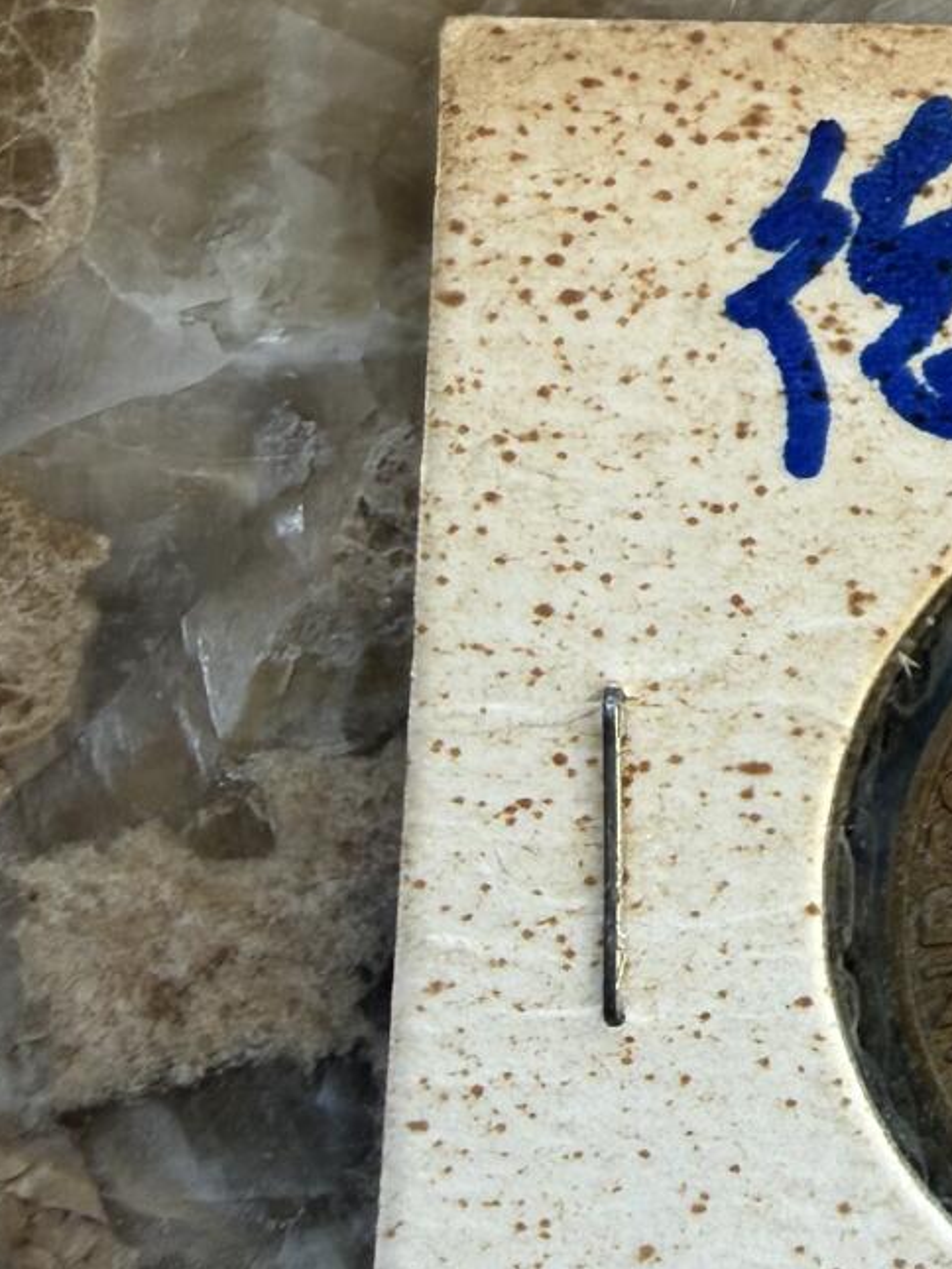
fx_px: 2456
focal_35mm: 67
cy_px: 557
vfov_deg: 28.9
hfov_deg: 19.8
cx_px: 1314
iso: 40
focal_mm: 2.22
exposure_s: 1/152
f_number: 2.2
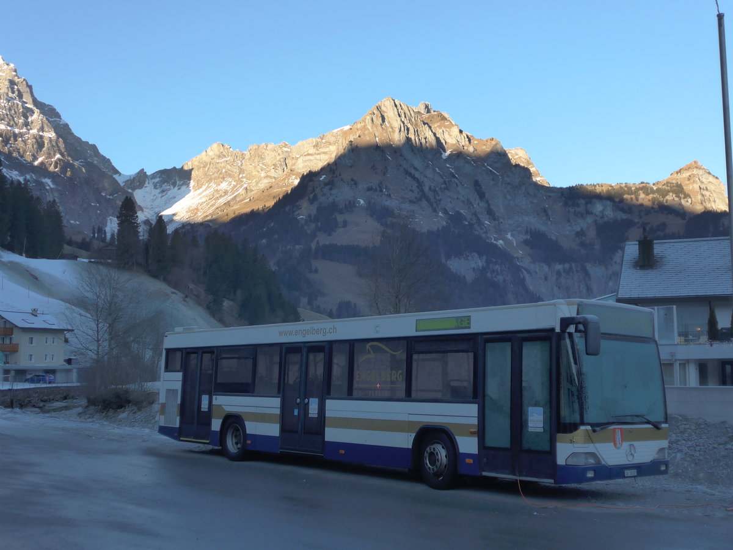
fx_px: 868
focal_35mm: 41
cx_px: 366
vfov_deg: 35.1
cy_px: 275
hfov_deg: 45.8
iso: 160
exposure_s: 1/640
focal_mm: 8.4
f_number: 2.6
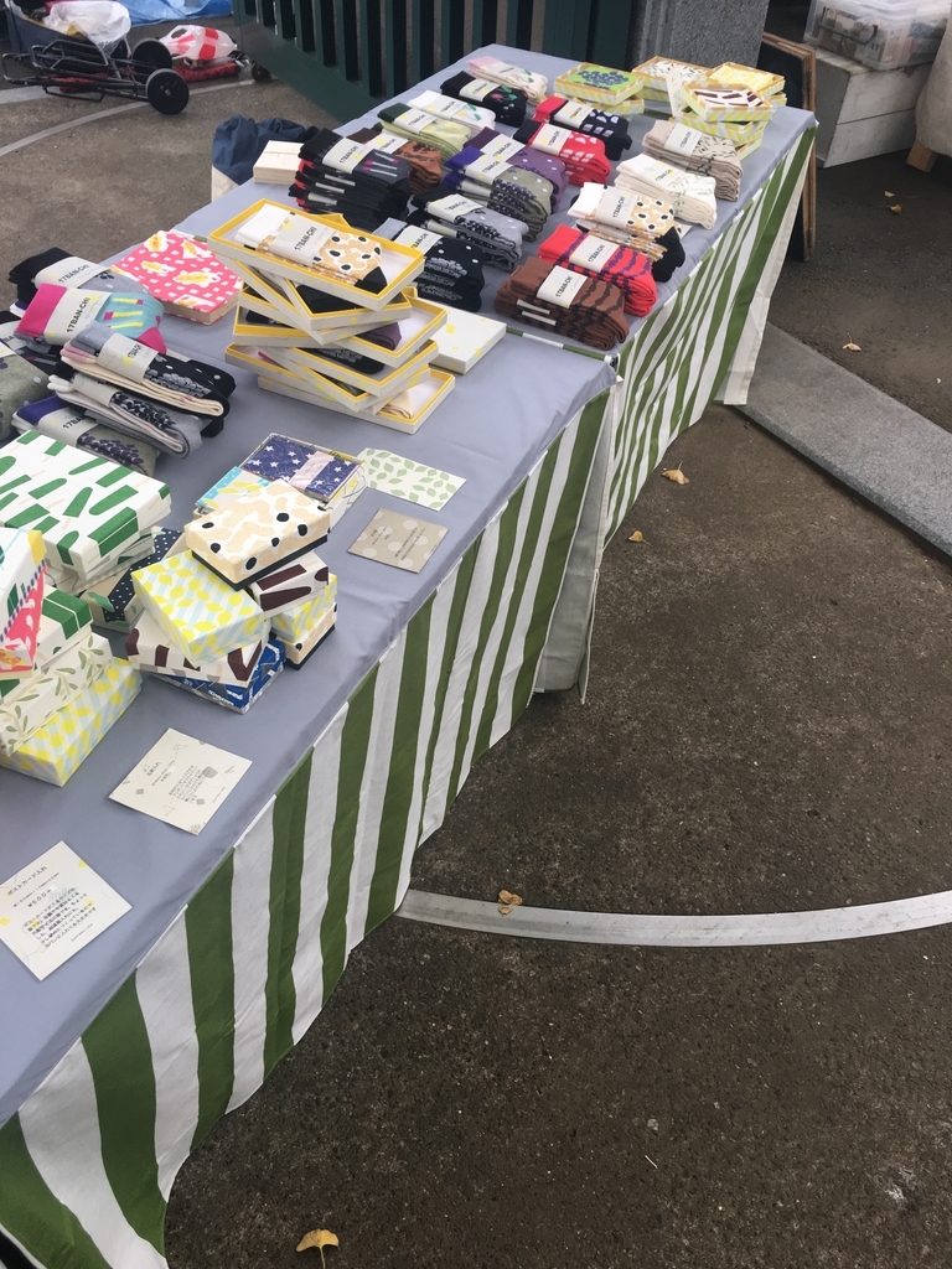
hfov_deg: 48.2
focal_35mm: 29
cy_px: 634
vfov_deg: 61.7
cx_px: 476
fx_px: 1063
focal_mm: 4.15
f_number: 2.2
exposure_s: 1/120
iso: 40
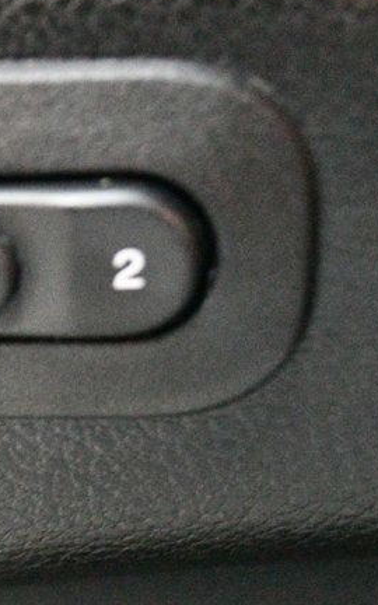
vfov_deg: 23.8
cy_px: 322
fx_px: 1434
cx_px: -29
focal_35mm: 87
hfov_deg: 14.7
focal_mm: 24
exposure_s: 1/50
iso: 12800
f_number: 4
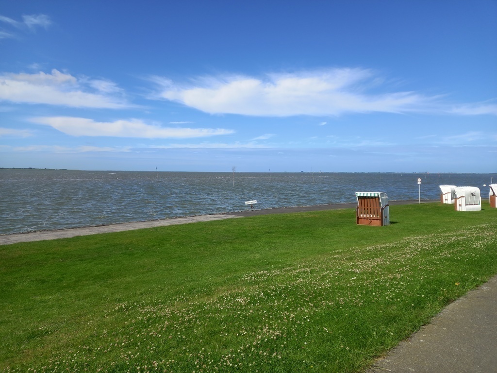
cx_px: 248
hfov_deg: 69.4
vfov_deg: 54.9
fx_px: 359
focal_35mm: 25
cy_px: 186
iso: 25
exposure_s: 1/860
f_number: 2
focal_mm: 4.6
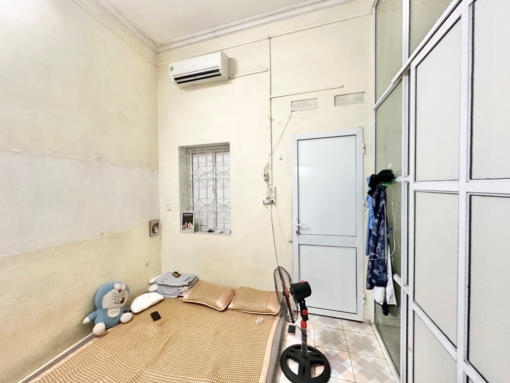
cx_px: 255
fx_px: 206
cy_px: 192
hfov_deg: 102.1
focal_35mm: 14
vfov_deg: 85.7
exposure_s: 1/50
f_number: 2.2
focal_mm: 2.22
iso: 320
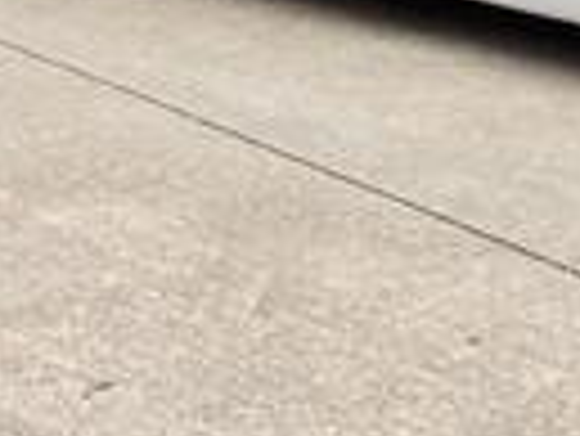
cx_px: 796
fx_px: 3136
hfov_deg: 10.3
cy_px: -153
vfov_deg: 7.8
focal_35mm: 187
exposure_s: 1/995
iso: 64
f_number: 1.78
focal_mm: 6.76
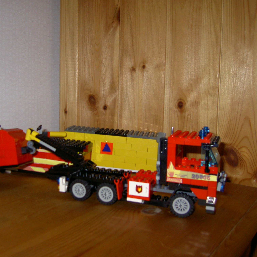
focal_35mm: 41
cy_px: 127
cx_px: 84
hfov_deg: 40.4
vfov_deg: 40.9
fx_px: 344
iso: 100
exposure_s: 1/60
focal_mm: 5.6
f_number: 2.8
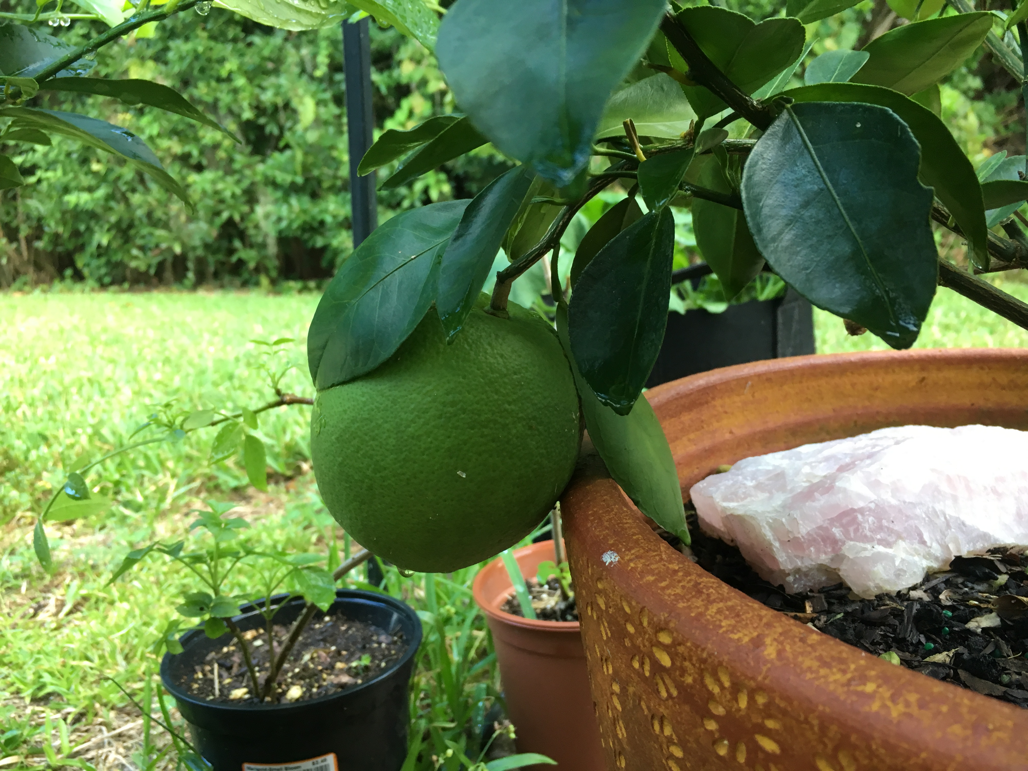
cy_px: 386
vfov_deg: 48.2
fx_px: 861
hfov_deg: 61.7
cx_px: 514
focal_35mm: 29
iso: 80
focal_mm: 4.15
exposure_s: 1/30
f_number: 2.2
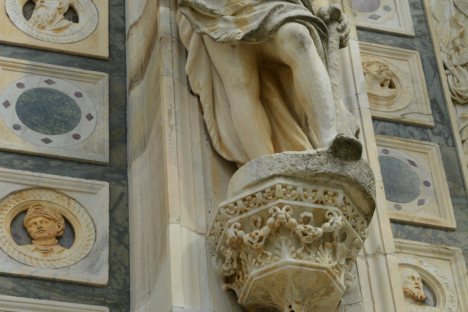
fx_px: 1622
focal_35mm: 125
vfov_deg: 11.0
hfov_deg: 16.4
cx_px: 234
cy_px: 65
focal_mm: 55
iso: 100
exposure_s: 1/250
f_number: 8
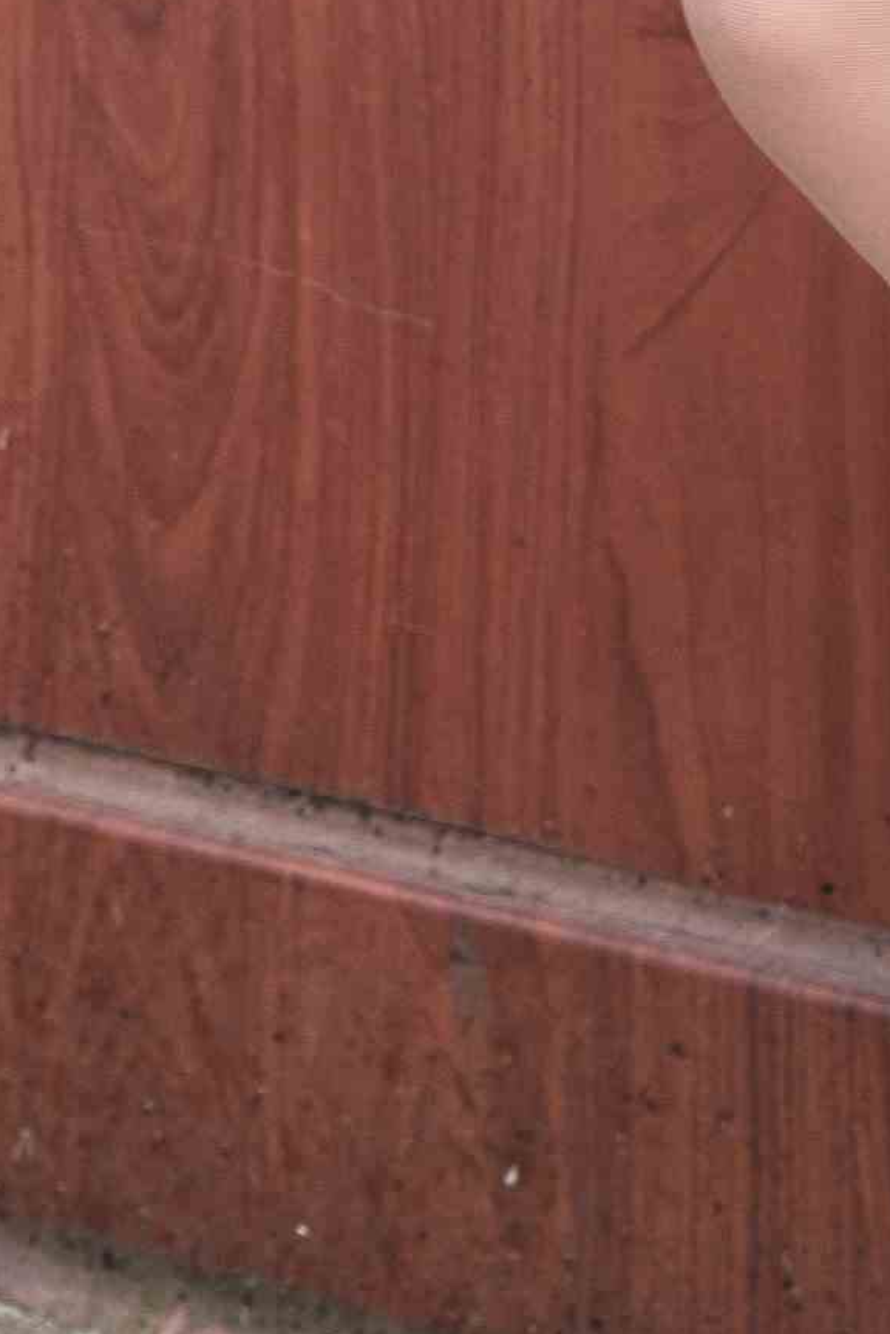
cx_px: 1612
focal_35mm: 223
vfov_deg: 8.5
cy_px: -1751
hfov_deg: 6.0
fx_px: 8262
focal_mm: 32
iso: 200
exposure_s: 1/100
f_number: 7.1
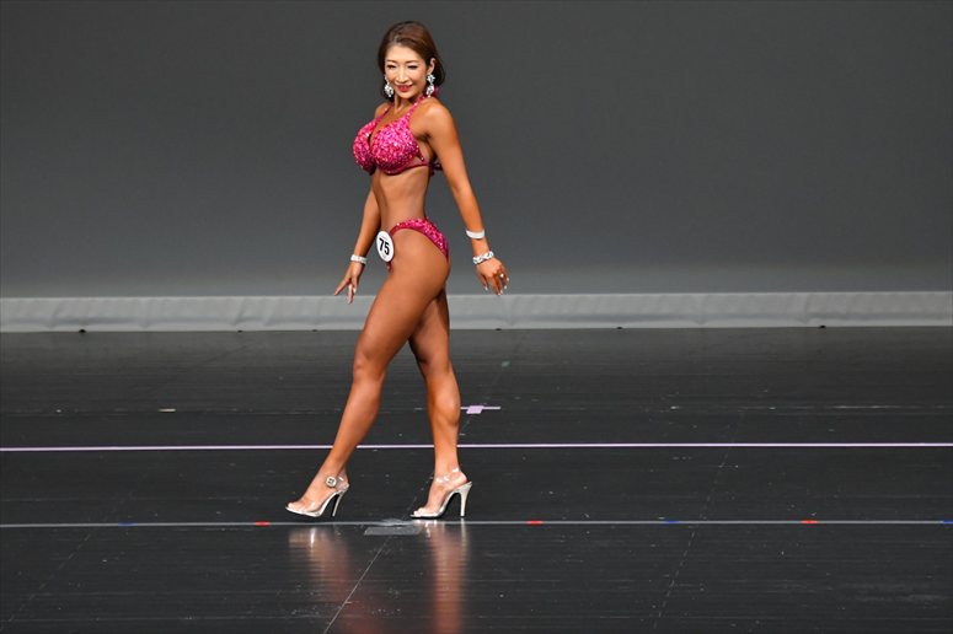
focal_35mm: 315
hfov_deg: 6.5
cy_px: 317
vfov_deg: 4.4
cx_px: 476
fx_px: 8335
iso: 4000
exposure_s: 1/400
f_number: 5.6
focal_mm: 210
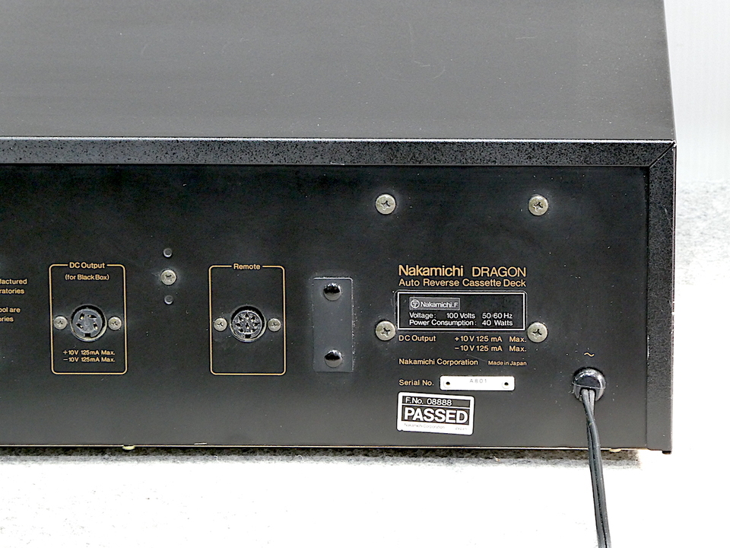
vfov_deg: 7.4
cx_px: 365
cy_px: 274
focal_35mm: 200
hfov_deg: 9.9
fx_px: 4218
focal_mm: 35.8
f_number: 8
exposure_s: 1/2
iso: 400
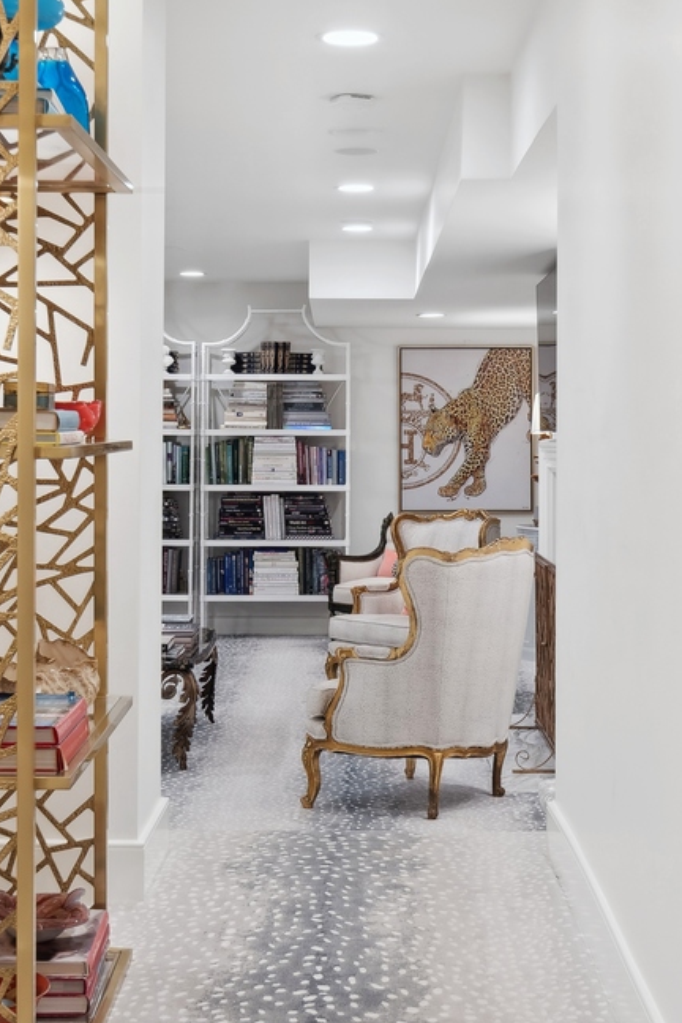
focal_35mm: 60
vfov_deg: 33.4
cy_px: 458
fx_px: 1705
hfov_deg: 22.6
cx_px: 332
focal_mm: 24
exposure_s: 1/4
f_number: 9
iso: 200
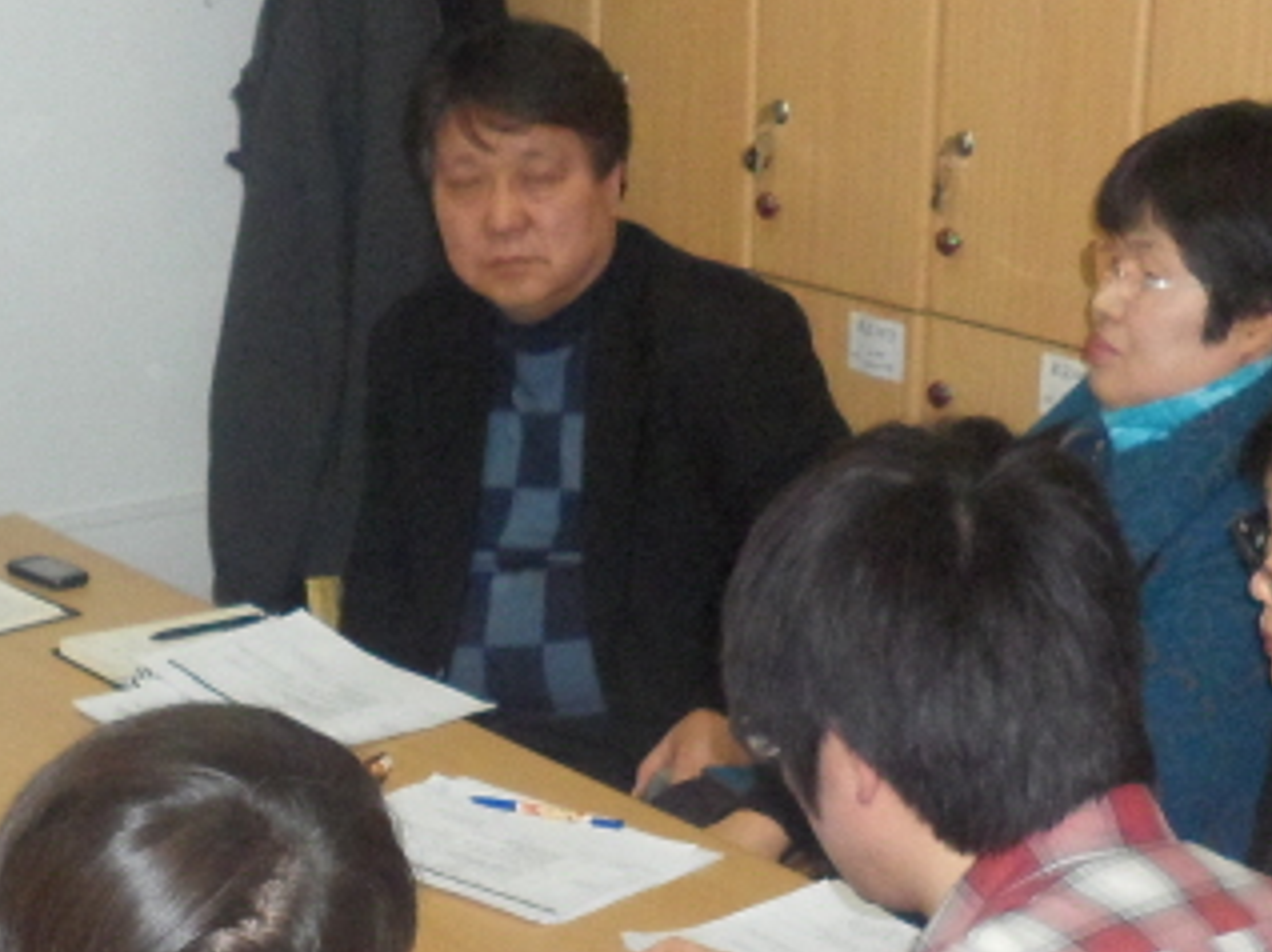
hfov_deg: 22.9
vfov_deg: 16.8
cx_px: 384
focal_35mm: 85
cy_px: 1028
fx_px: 3121
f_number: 3.5
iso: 320
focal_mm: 4.9
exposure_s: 1/45
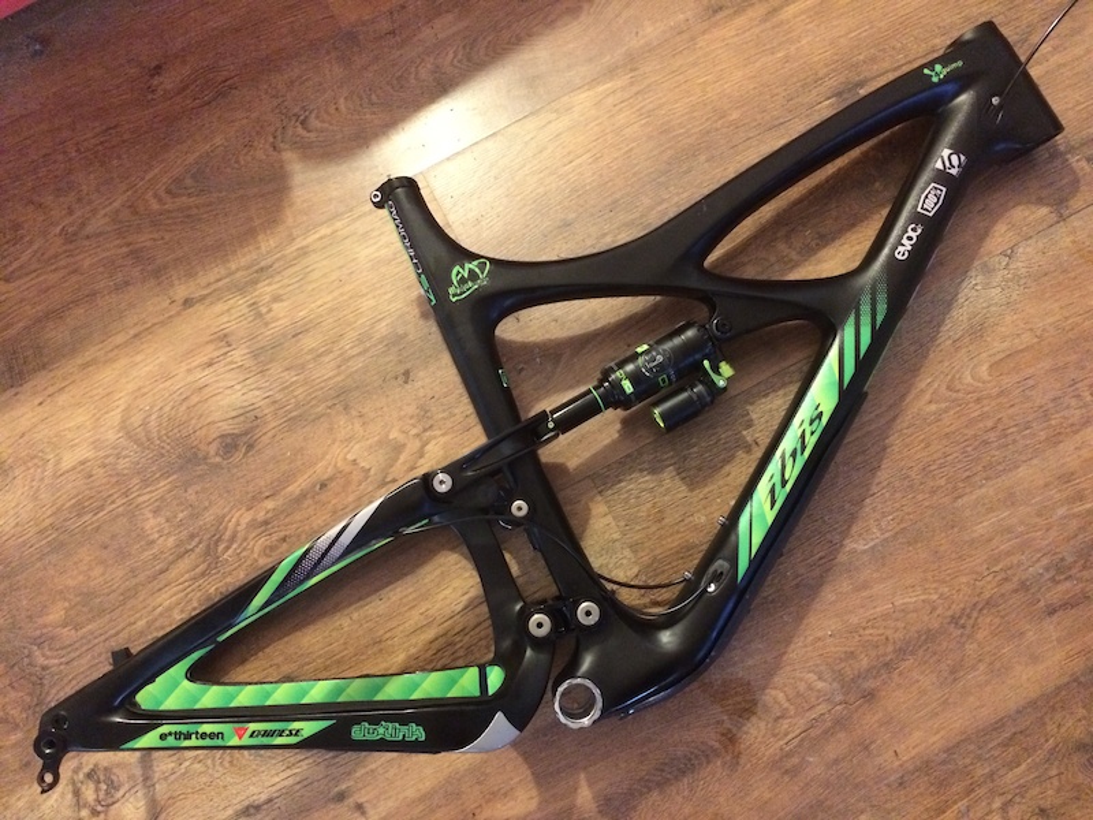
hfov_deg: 61.7
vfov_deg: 48.2
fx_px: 916
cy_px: 410
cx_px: 546
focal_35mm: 29
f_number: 2.2
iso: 500
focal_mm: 4.15
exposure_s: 1/17
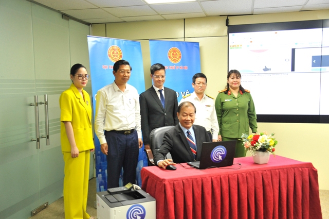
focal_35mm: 38
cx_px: 164
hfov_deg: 50.7
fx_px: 347
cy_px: 110
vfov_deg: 35.0
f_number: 4
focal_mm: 38
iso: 2200
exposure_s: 1/125
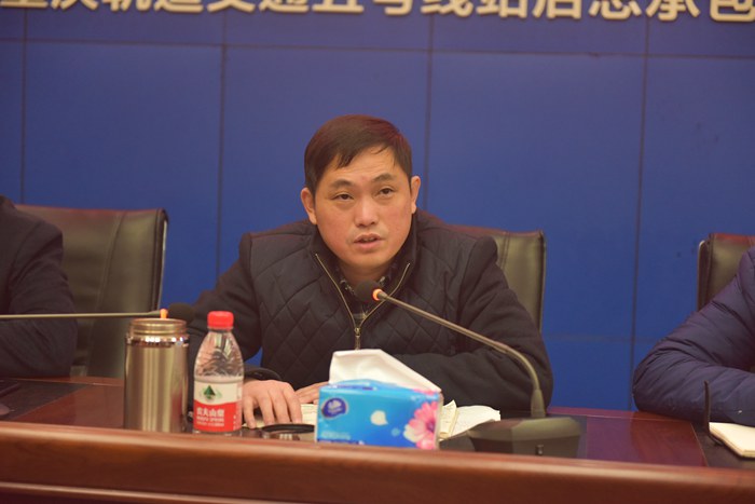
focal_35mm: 70
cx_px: 378
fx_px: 1468
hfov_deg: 28.8
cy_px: 252
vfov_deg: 19.5
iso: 4000
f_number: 2.8
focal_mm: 70
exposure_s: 1/320
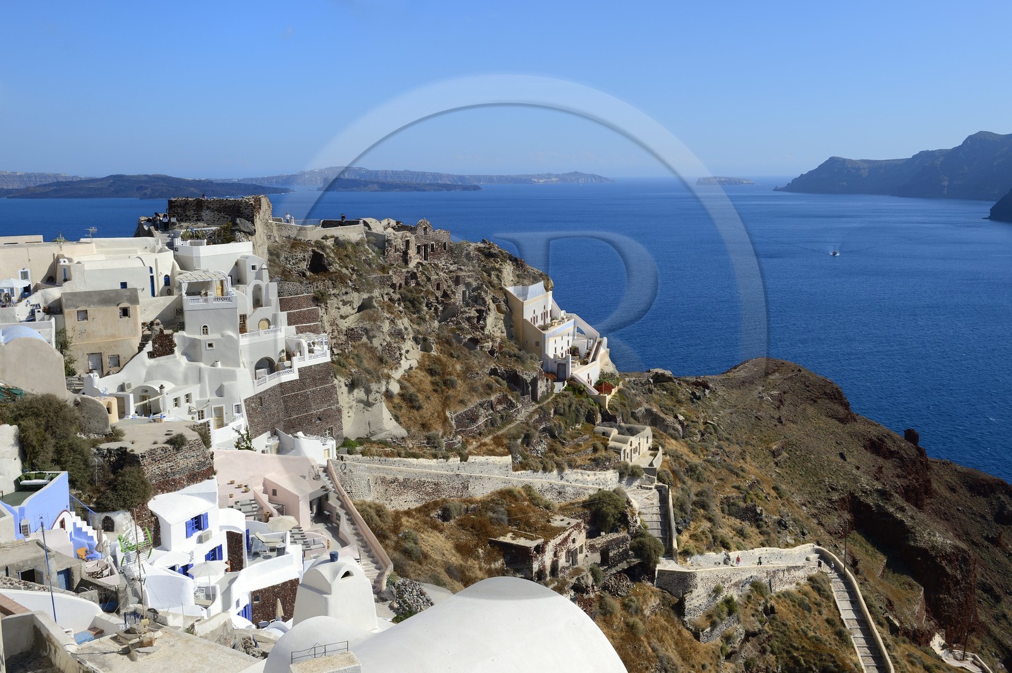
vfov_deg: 38.8
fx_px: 955
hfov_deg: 55.8
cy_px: 336
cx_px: 506
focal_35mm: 34
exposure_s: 1/320
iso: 100
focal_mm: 34
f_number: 10
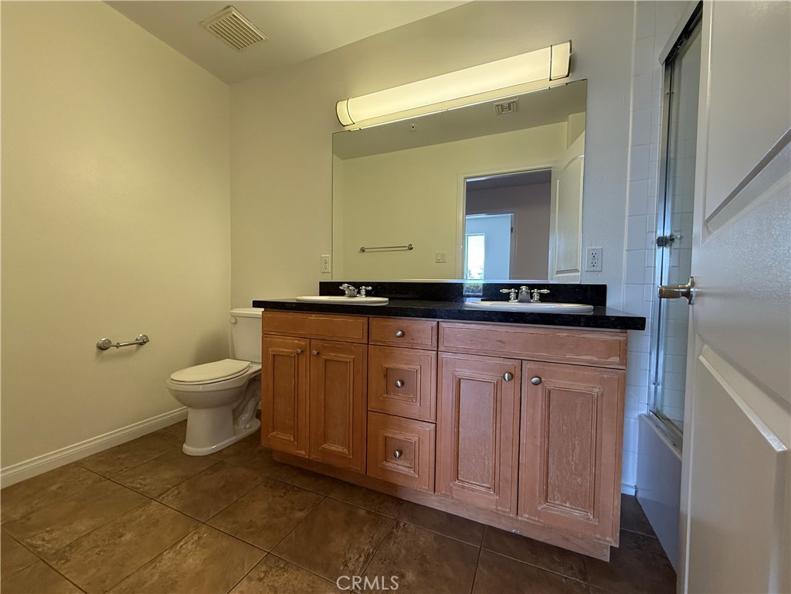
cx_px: 396
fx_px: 320
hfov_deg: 102.1
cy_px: 297
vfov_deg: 85.7
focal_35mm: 14
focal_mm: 2.22
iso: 320
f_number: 2.2
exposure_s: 1/120
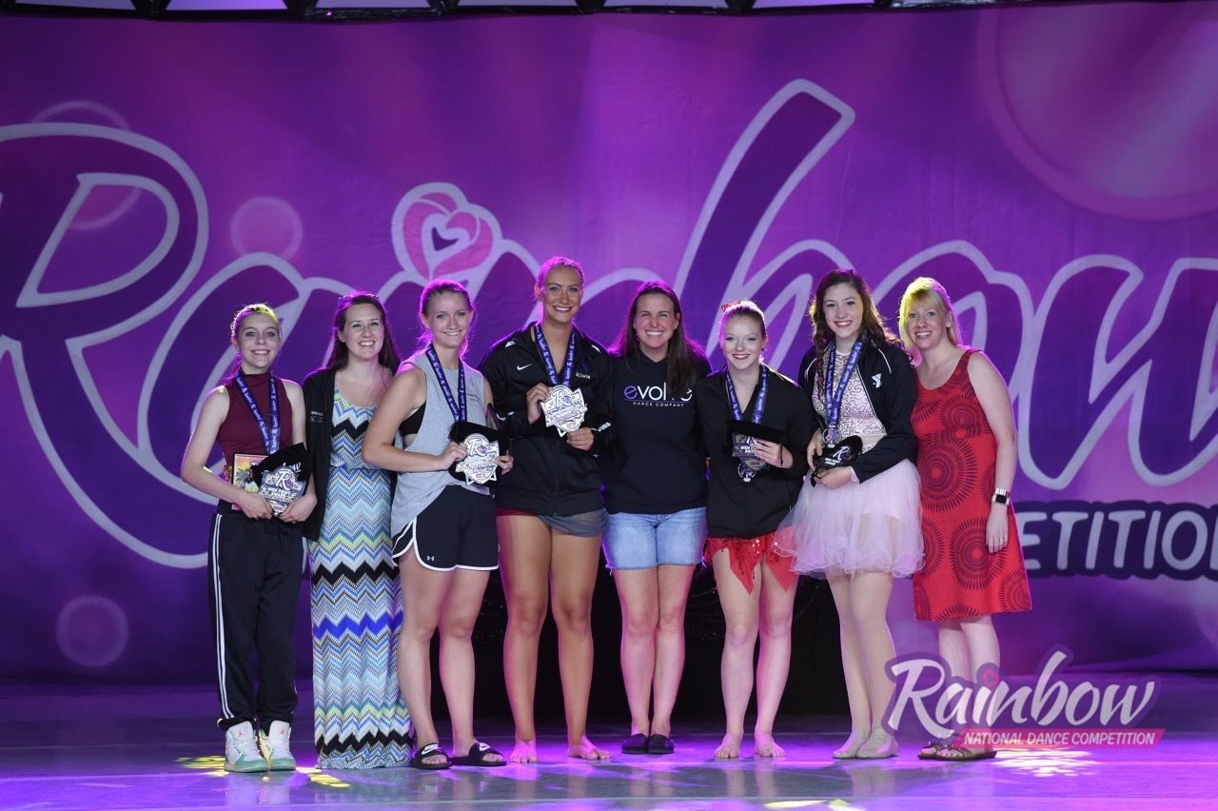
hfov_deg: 10.3
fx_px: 6763
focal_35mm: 200
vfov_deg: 6.9
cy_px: 406
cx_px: 609
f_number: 3.5
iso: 4000
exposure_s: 1/640
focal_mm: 200
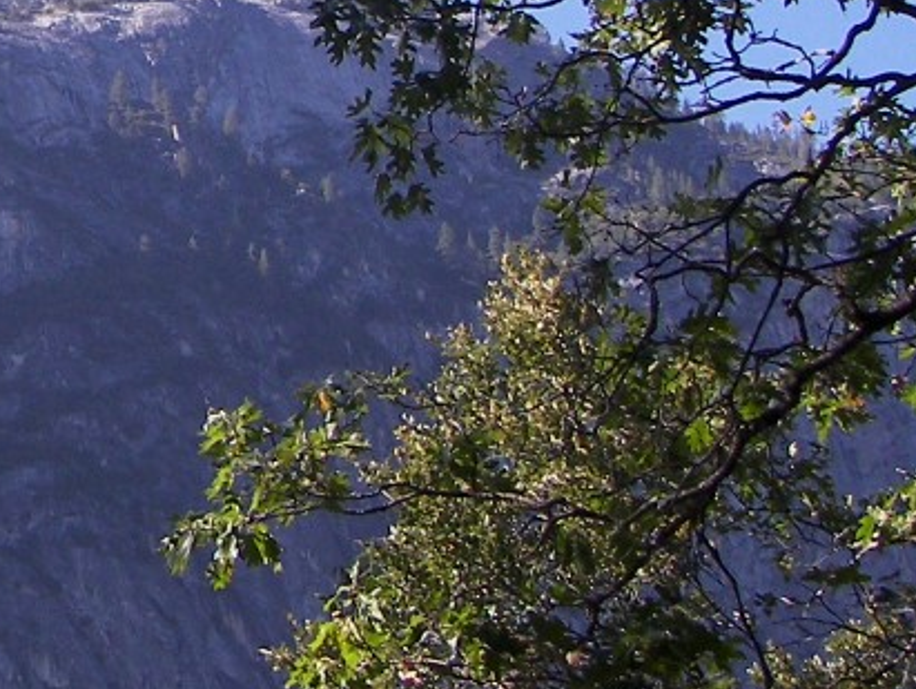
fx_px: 3337
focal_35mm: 126
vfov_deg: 11.5
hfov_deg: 15.1
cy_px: -138
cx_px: -178
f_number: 2.8
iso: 64
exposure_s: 1/640
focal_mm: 6
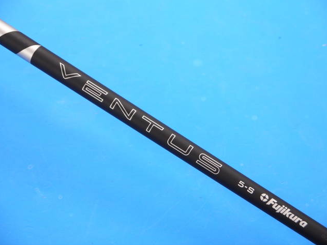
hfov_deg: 23.0
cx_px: 164
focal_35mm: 85
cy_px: 122
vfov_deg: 17.4
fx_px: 803
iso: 800
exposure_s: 1/80
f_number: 5.6
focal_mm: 42
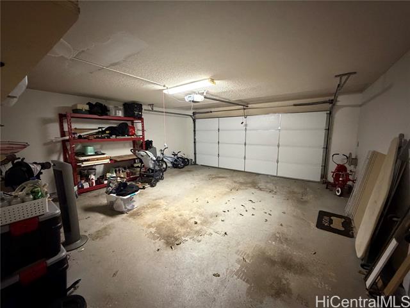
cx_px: 205
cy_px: 154
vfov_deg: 85.7
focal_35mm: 14
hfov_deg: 102.1
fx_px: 166
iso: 1250
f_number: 2.2
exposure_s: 1/40
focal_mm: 2.22
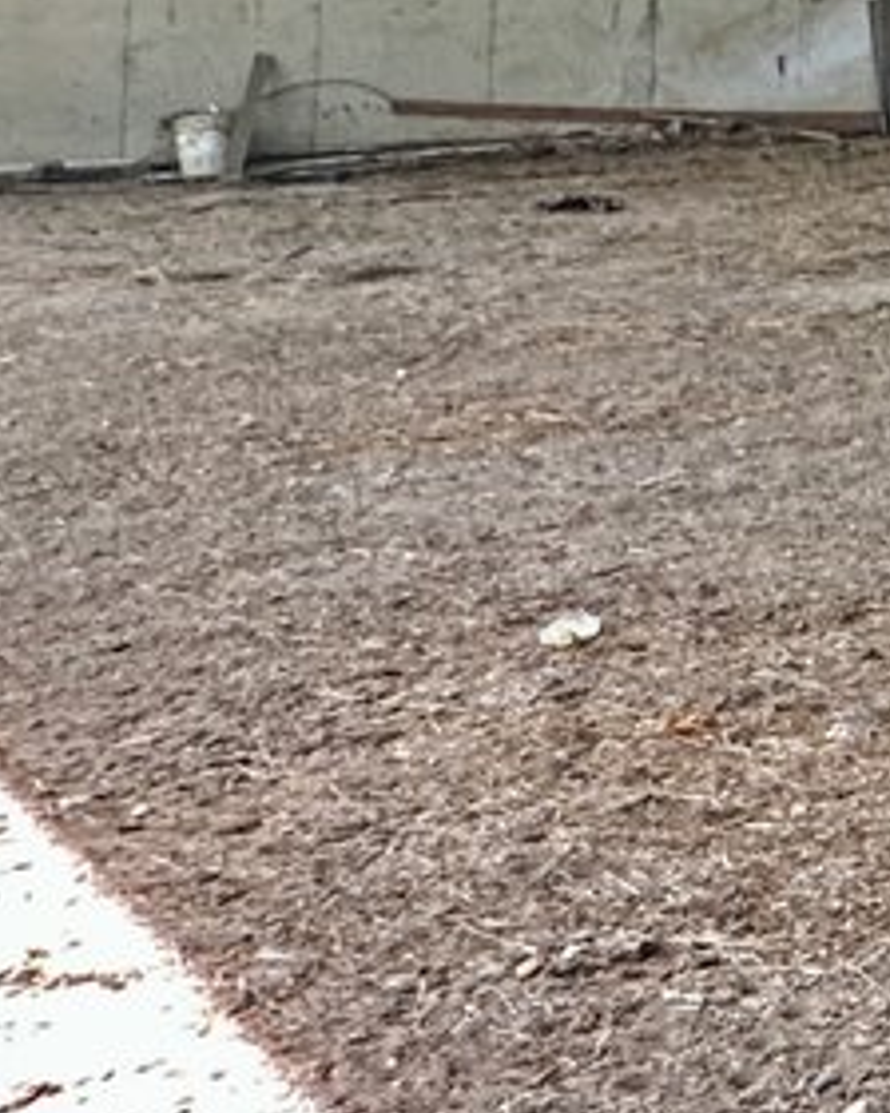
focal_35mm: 74
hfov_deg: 12.1
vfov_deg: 23.8
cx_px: 2527
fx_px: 2437
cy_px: -169
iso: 125
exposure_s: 1/99
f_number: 2.2
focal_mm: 2.22
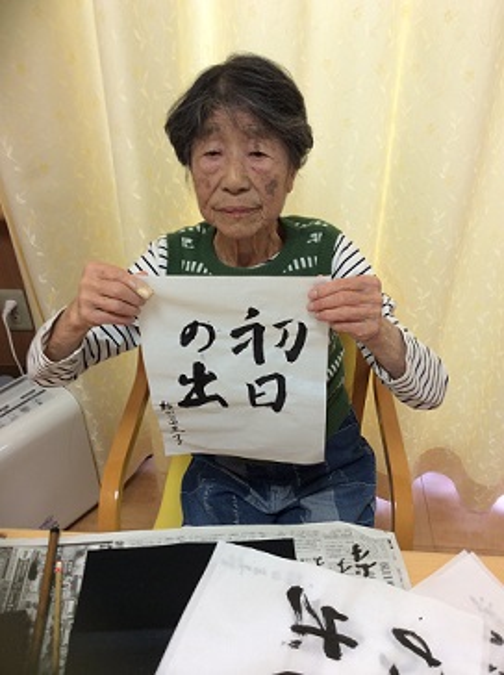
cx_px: 252
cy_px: 338
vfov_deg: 55.4
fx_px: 642
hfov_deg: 42.9
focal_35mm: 33
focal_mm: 3.3
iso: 40
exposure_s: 1/40
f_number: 2.4
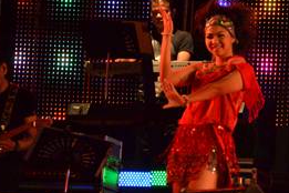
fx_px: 2907
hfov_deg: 5.7
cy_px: 74
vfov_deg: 3.8
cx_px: 280
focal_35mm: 362
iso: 3200
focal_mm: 105
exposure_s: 1/400
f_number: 5.6
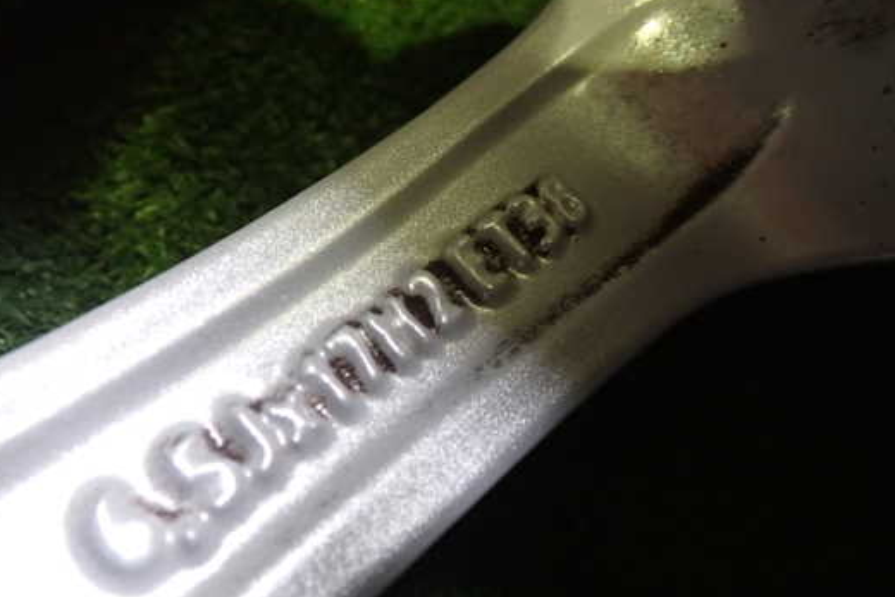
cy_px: 327
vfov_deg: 36.9
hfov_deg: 53.1
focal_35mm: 36
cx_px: 422
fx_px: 895
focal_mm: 5.4
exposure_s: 1/25
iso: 800
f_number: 2.3
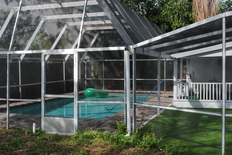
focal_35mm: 45
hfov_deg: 43.6
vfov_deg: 29.9
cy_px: 78
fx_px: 290
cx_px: 116
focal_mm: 30
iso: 100
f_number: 7.1
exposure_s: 1/200
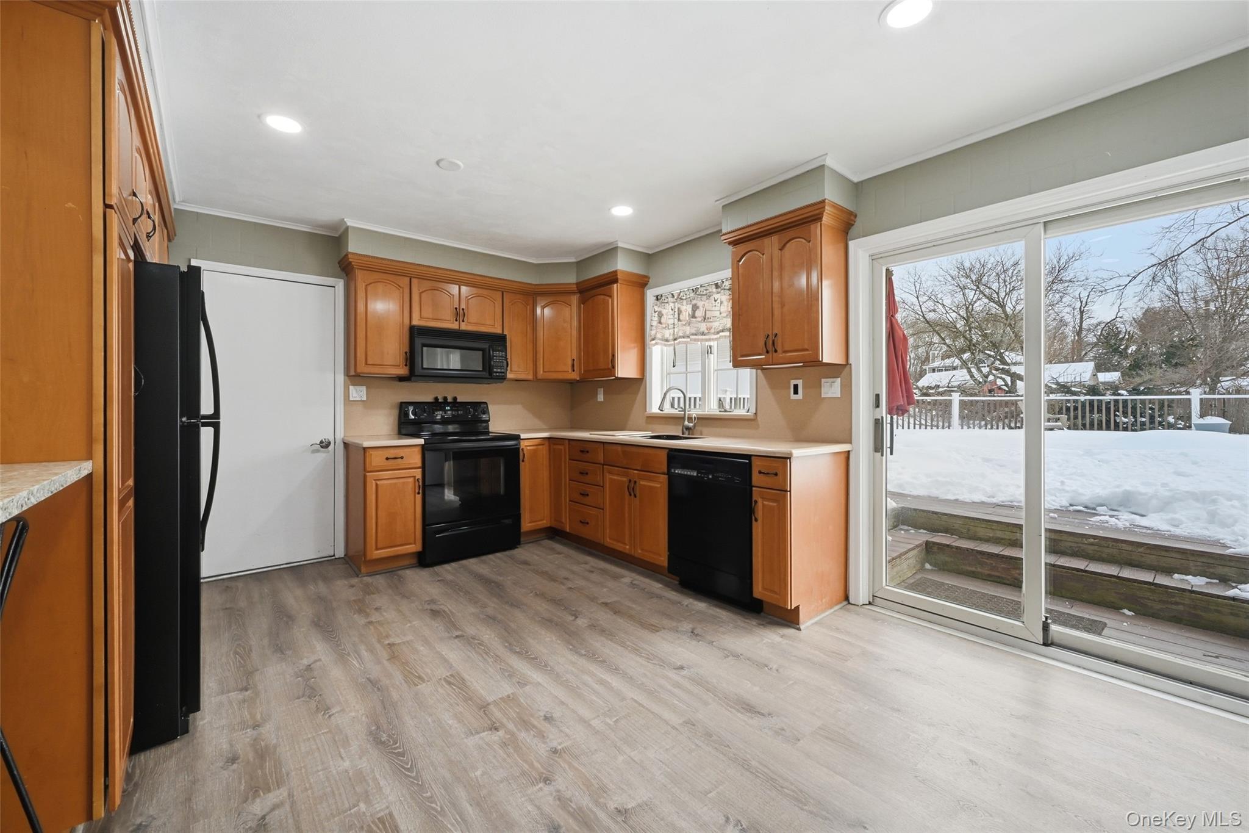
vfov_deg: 81.2
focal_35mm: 14
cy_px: 416
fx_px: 486
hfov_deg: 104.3
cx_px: 624
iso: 640
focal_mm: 14
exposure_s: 1/125
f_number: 16
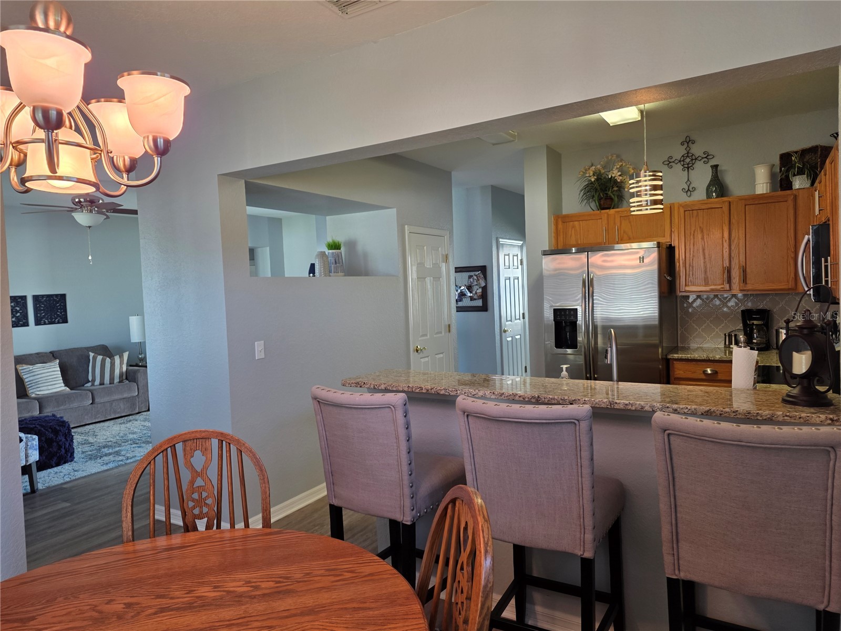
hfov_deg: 73.9
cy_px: 316
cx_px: 420
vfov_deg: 58.9
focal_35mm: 23
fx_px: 559
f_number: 1.7
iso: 100
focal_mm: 6.25
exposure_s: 1/120
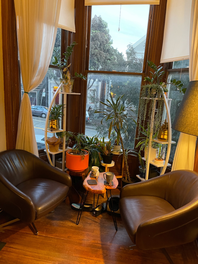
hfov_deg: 53.0
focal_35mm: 26
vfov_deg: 67.3
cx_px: 99
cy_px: 132
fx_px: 198
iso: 640
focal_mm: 5.1
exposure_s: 1/37
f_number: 1.6
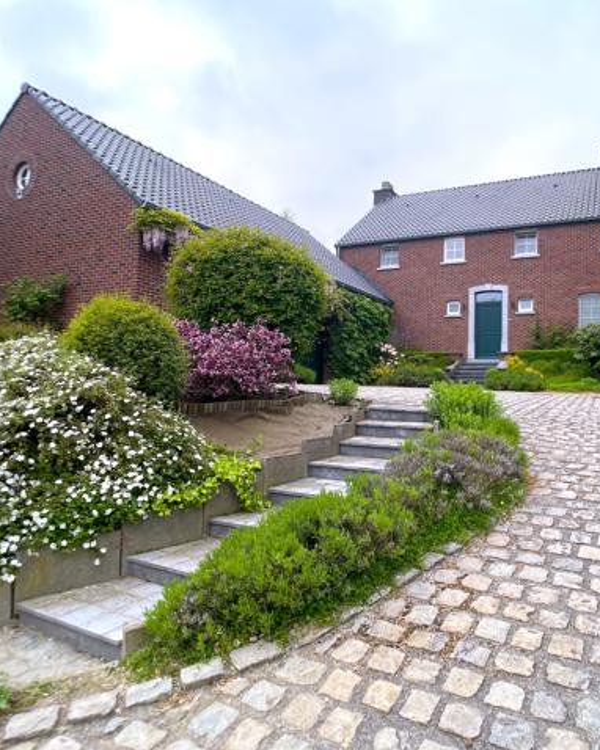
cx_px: 390
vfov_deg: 52.9
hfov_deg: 42.9
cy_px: 375
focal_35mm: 34
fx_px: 755
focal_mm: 4.2
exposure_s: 1/2564
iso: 32
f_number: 1.6
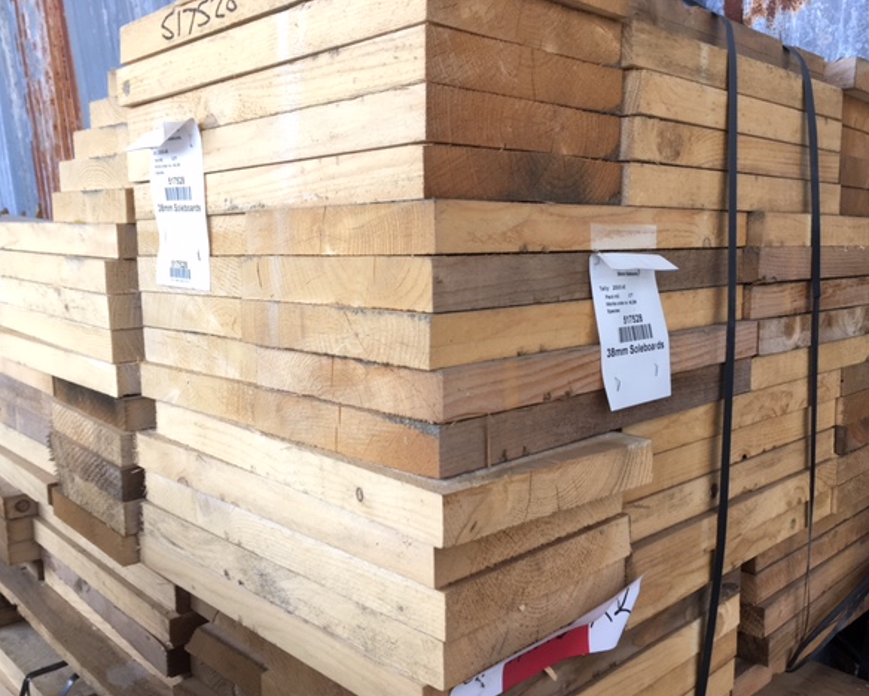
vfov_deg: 47.2
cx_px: 445
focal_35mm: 31
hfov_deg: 57.1
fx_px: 798
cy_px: 347
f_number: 2.2
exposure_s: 1/100
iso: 32
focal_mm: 4.15
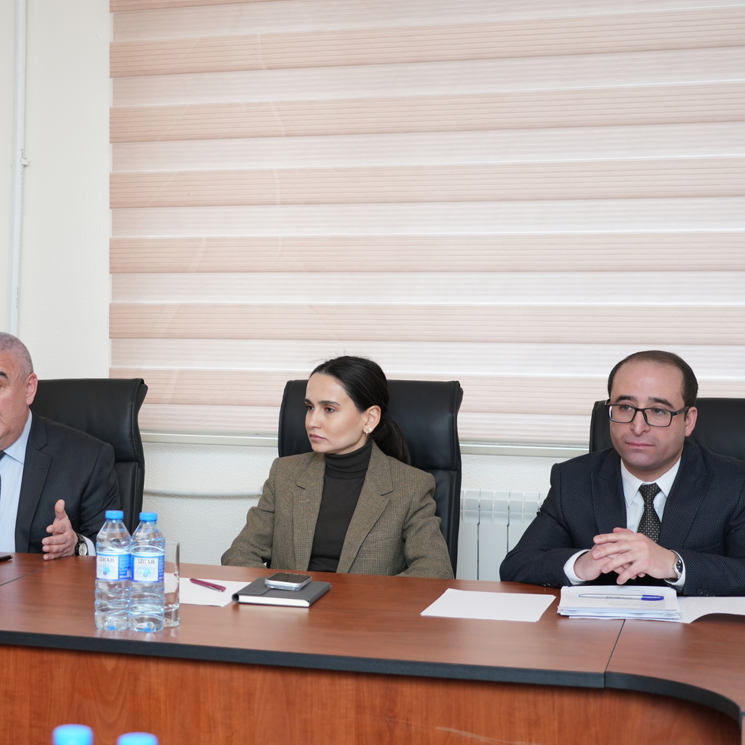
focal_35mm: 67
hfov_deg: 25.1
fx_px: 1631
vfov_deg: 25.7
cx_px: 109
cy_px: 340
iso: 640
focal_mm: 44
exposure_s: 1/200
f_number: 4
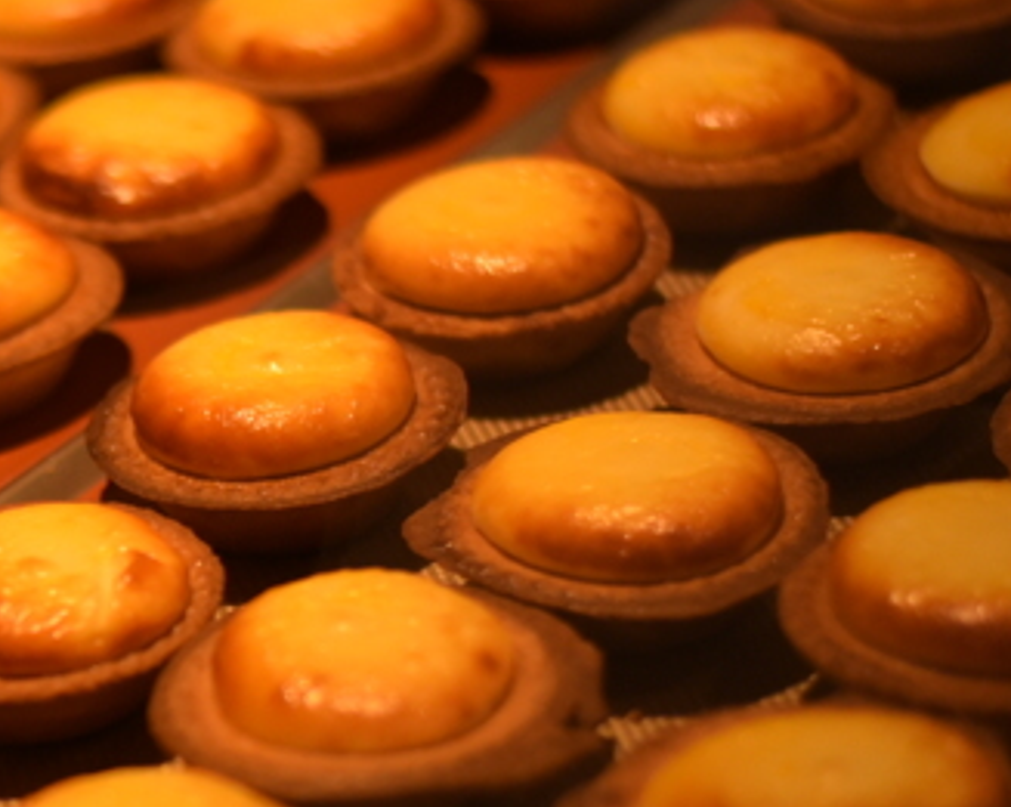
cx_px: -111
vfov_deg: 10.5
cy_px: 662
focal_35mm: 147
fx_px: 4395
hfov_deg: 12.9
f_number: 1.8
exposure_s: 1/2000
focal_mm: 50
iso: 1000
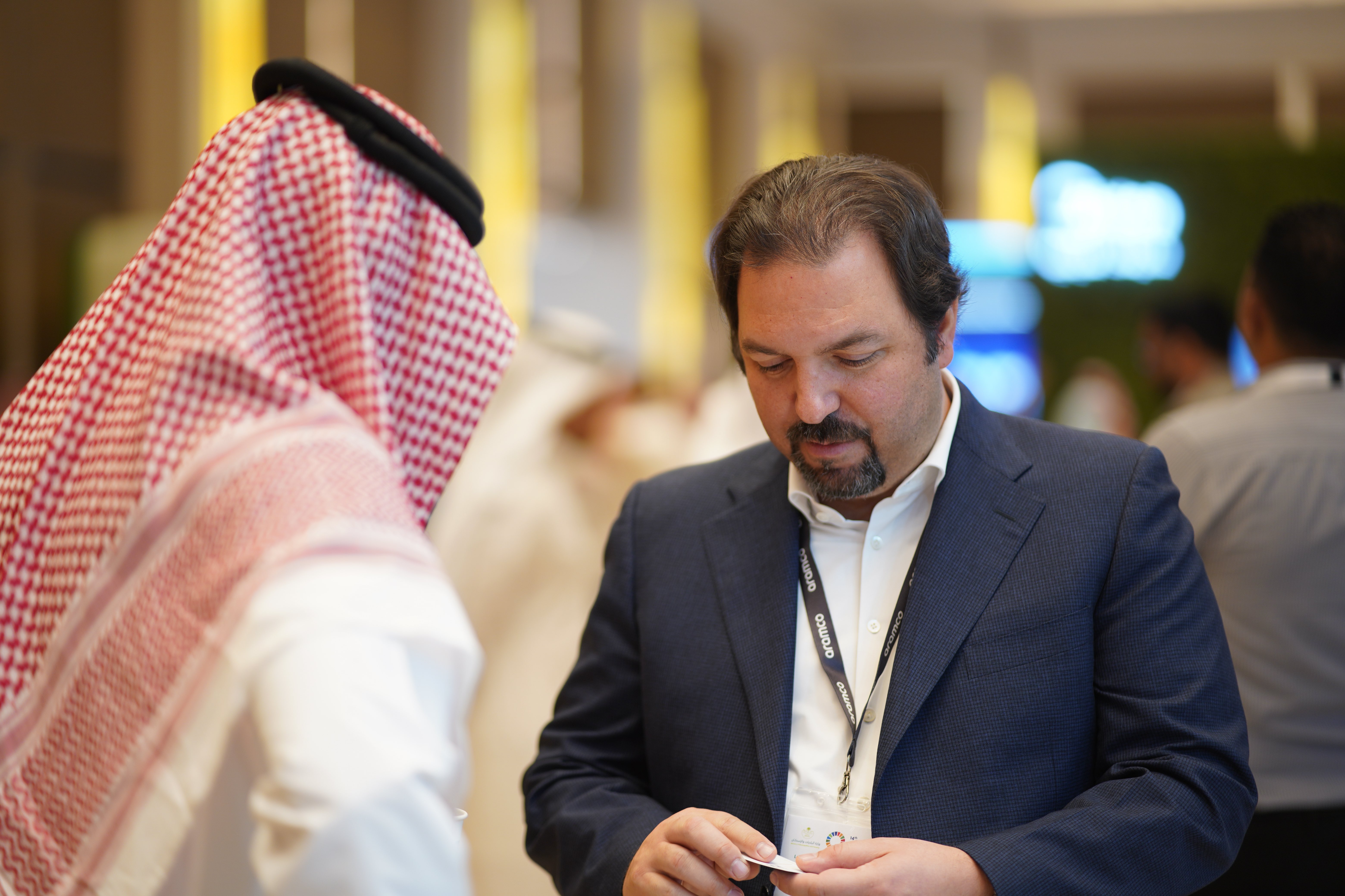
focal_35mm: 85
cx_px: 672
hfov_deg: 23.9
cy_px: 448
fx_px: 3175
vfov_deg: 16.1
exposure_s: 1/125
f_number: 1.4
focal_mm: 85
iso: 160
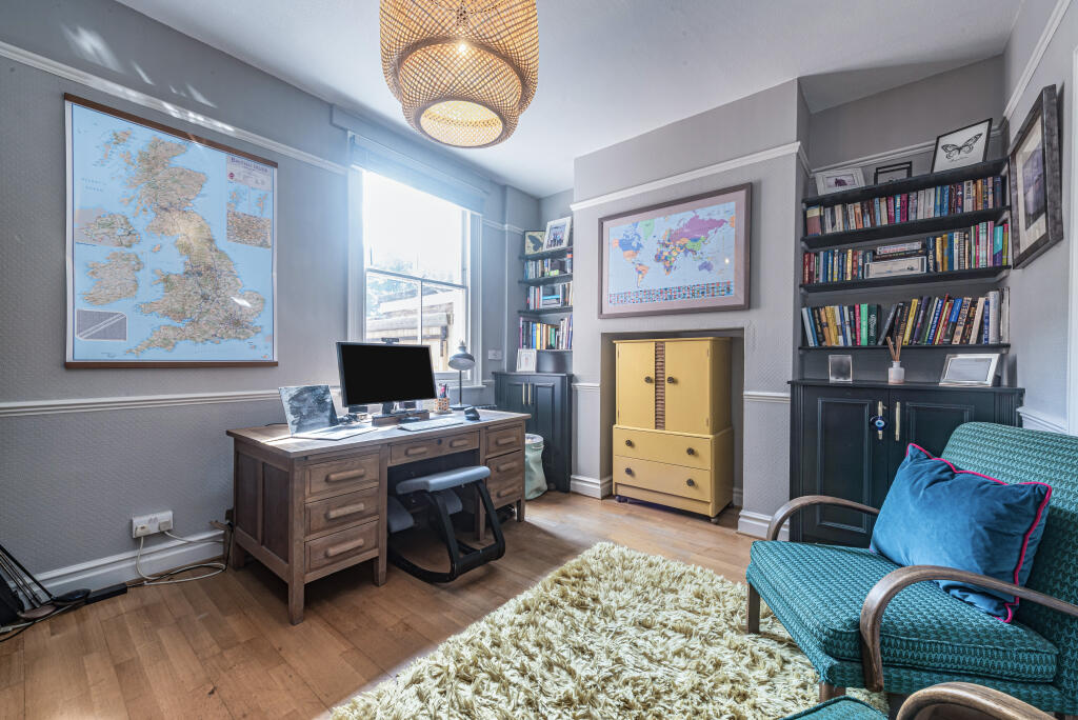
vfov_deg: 81.3
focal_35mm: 14
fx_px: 419
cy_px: 360
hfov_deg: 104.2
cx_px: 539
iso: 200
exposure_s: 1/3
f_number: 16
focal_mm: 14
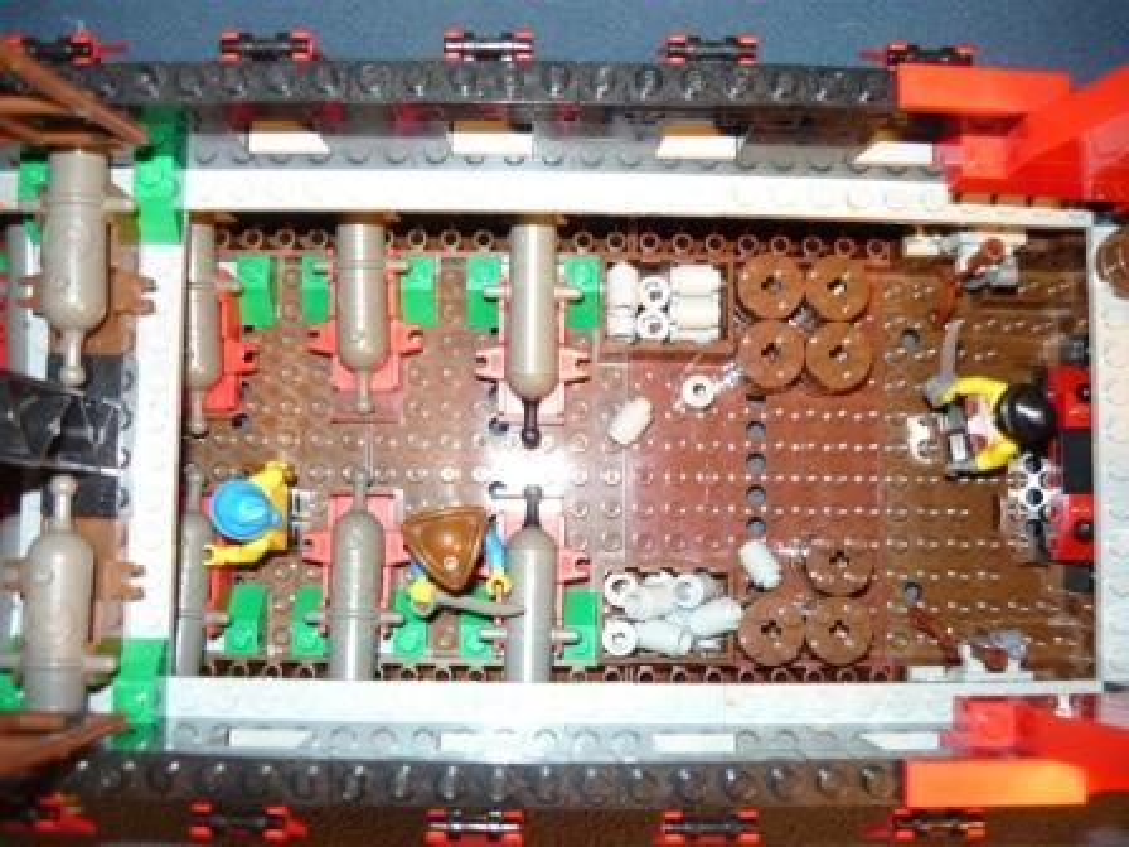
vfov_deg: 42.9
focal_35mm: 33
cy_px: 424
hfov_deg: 55.4
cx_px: 564
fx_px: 1076
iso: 100
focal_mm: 5.5
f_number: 2.8
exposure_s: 1/30
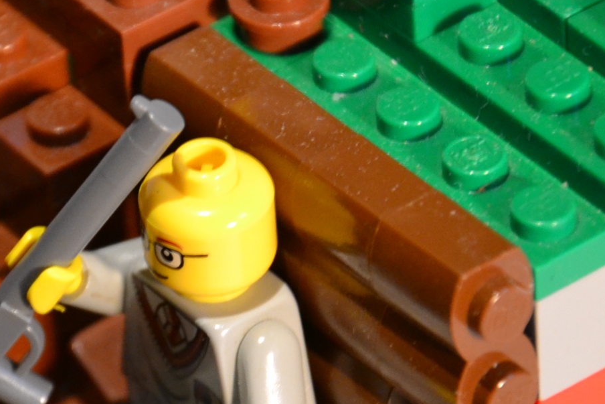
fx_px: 6744
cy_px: 314
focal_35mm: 401
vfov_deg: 3.4
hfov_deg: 5.1
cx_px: 137
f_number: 5.6
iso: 1600
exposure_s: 1/60
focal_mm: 105
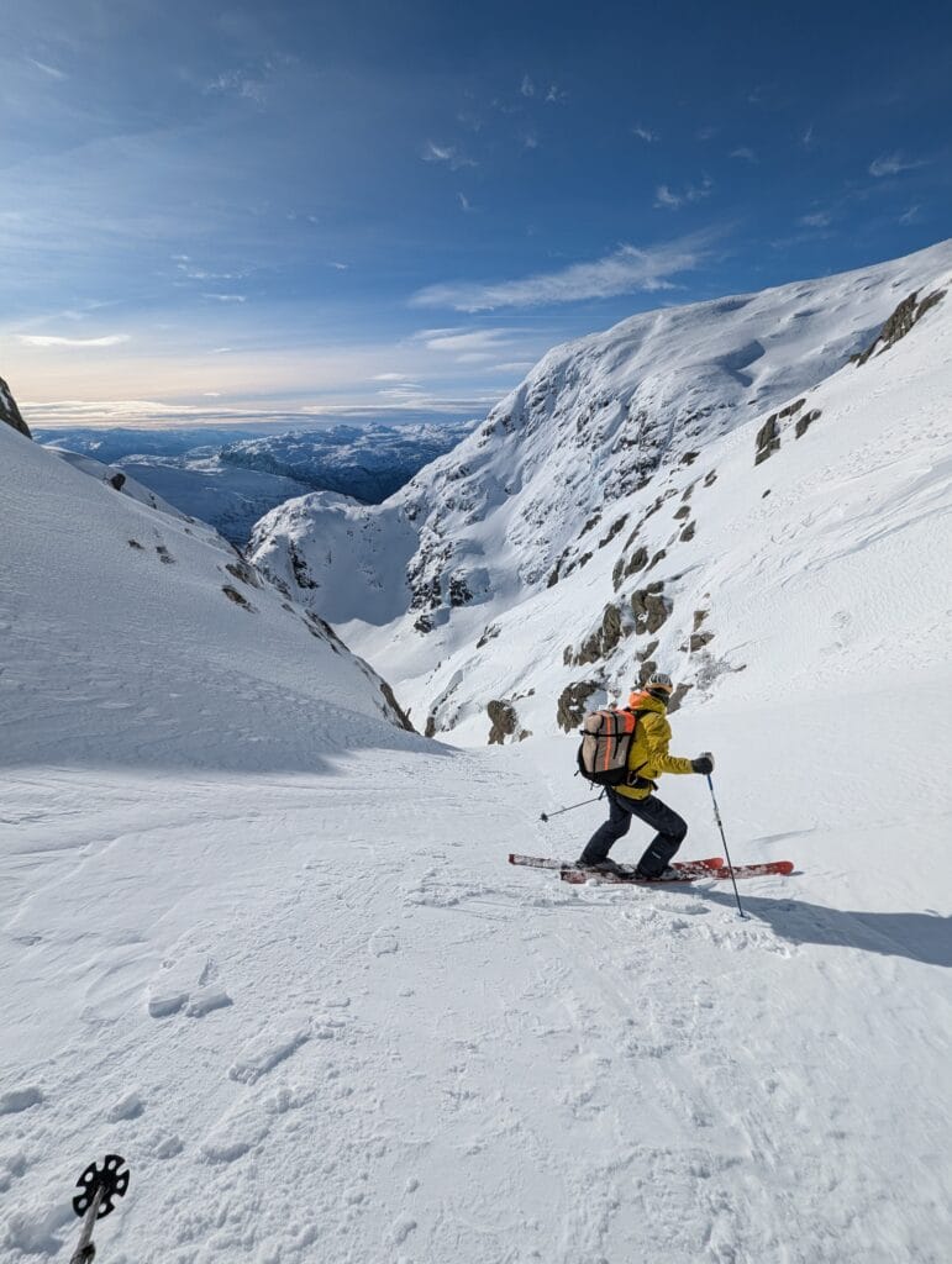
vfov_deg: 106.1
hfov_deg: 90.1
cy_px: 632
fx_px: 476
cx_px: 476
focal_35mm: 13
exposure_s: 1/5319
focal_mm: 1.95
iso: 61
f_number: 2.2
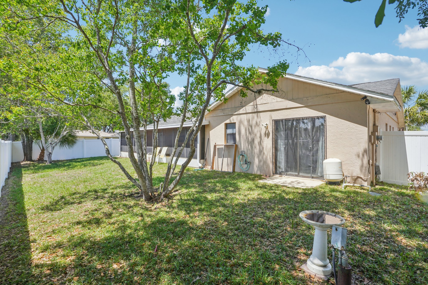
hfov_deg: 93.3
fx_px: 202
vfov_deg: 70.4
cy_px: 142
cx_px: 214
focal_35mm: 17
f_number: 20
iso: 160
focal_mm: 17
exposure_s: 1/30
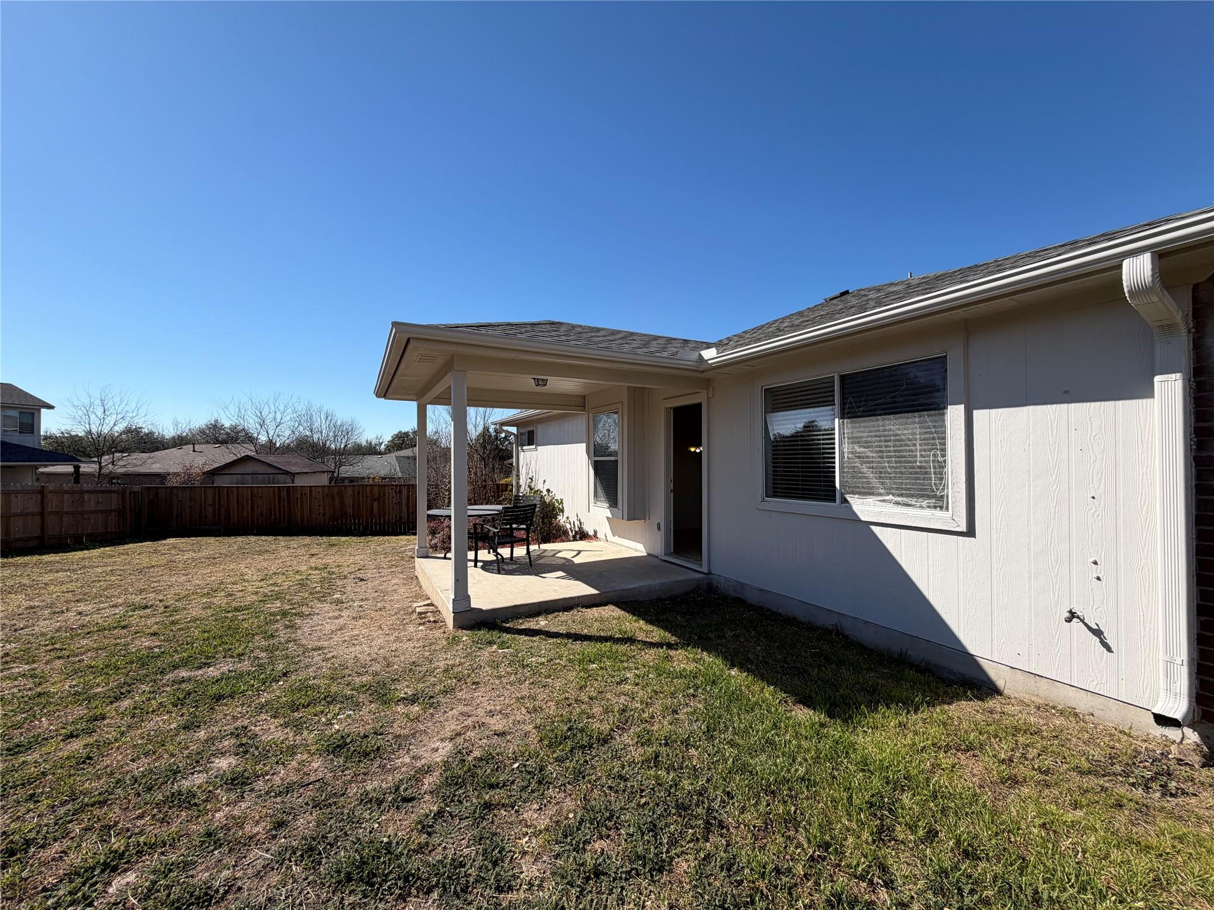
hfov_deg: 102.1
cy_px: 455
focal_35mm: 14
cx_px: 607
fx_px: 491
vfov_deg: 85.7
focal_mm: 2.22
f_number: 2.2
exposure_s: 1/901
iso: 20
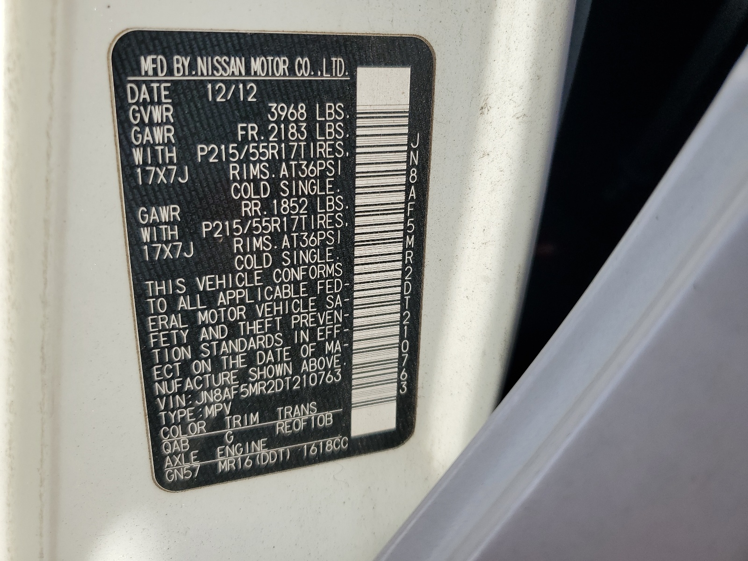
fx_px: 562
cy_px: 280
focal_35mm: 26
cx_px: 374
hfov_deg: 67.3
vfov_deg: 53.1
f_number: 1.5
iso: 50
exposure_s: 1/2500
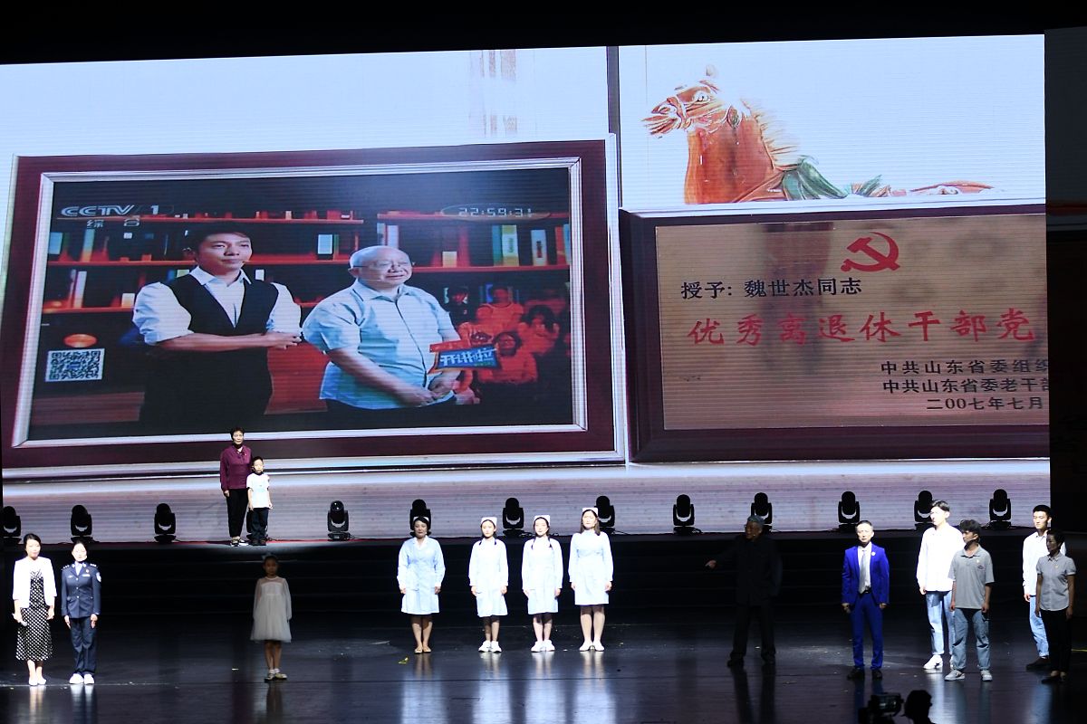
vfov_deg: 13.0
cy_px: 362
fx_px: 3170
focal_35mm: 105
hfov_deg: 19.5
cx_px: 544
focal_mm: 70
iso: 250
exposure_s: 1/125
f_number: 2.8
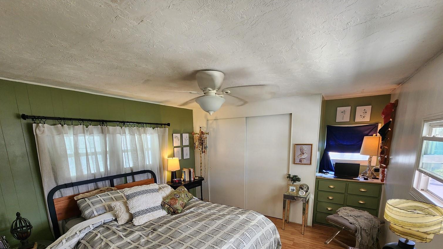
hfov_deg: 103.0
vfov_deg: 67.8
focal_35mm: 15
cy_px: 173
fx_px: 176
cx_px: 216
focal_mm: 2.2
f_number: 2.2
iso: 200
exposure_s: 1/60
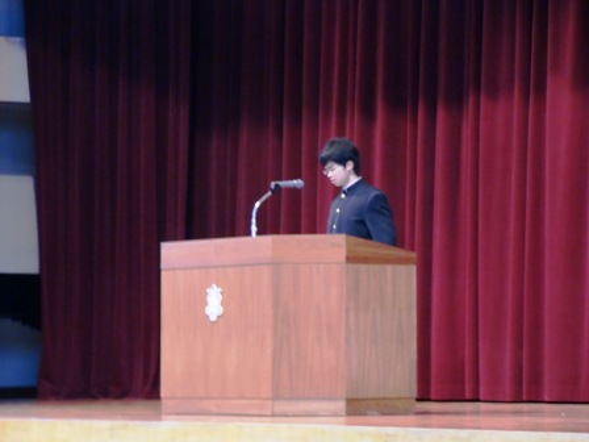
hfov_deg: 11.8
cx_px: 294
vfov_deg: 8.8
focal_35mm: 168
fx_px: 2859
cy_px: 221
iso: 400
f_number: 4.8
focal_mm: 30.1
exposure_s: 1/6
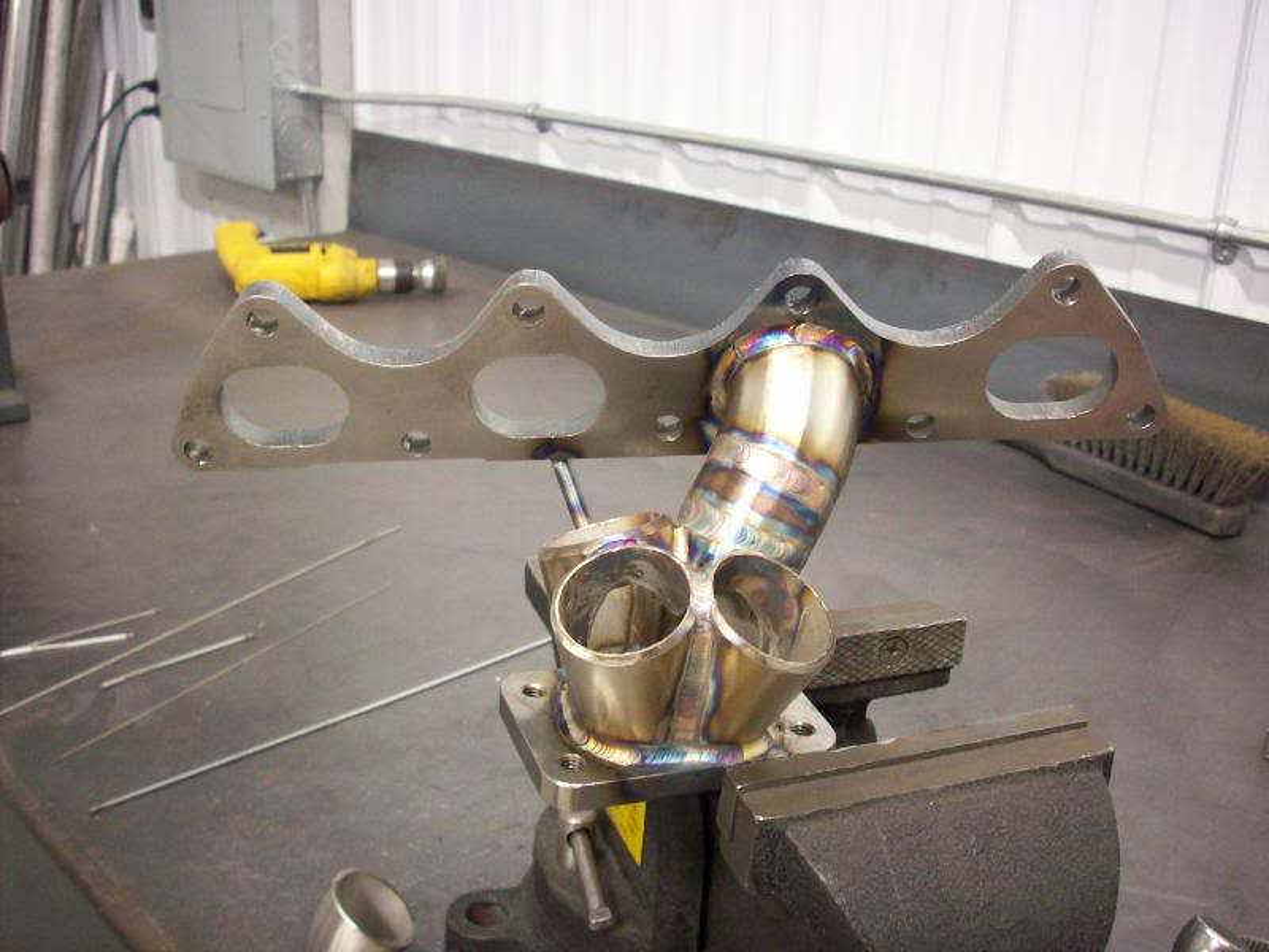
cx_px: 634
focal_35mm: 37
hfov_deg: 50.1
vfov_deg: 38.7
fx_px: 1356
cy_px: 476
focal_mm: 6.2
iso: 160
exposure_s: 1/11.1
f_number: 2.8
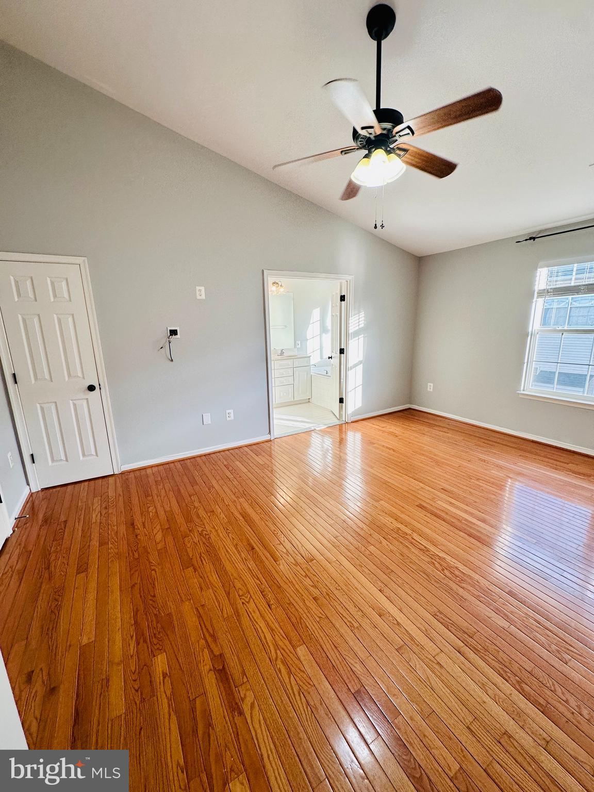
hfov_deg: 85.7
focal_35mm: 14
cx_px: 297
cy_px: 396
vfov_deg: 102.1
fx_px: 320
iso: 80
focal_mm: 2.22
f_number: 2.2
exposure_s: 1/120
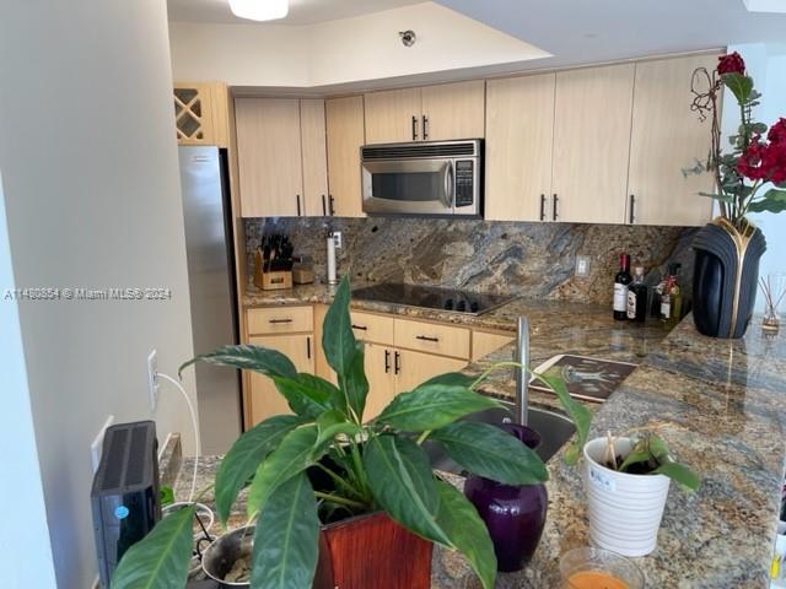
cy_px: 294
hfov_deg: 67.3
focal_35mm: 26
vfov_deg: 53.1
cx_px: 393
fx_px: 590
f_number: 1.6
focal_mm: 5.1
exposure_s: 1/120
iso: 100
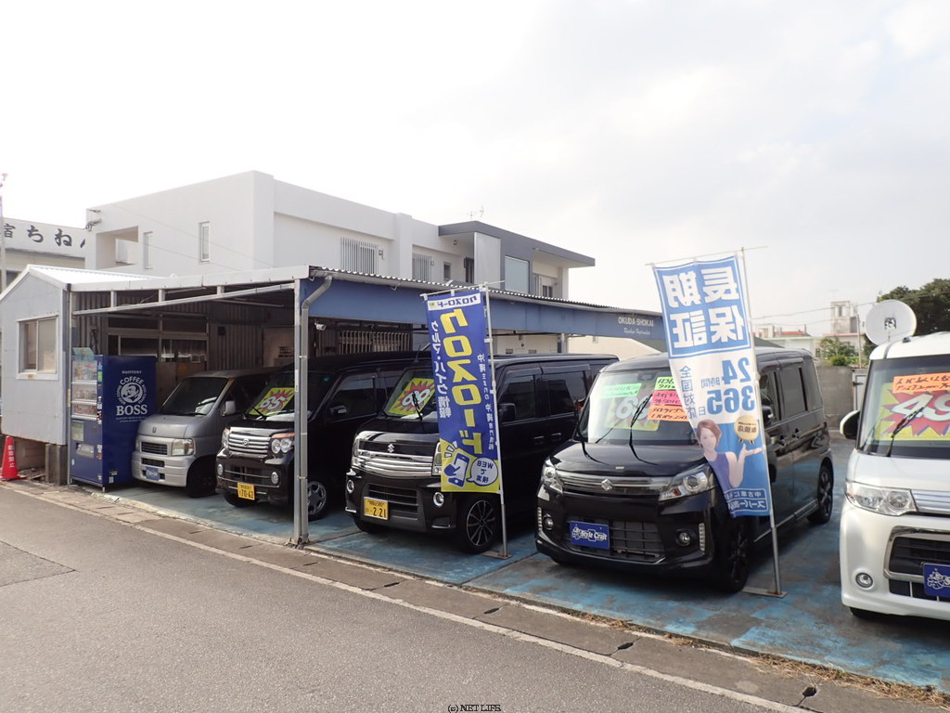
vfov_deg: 54.9
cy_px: 356
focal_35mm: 25
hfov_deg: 69.4
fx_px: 686
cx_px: 475
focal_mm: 4.5
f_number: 2.8
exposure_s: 1/640
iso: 100
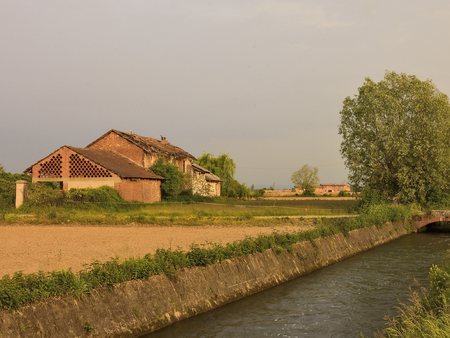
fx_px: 598
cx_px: 241
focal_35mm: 46
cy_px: 167
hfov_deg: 41.2
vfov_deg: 31.5
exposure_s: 1/100
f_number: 18
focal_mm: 26
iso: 500
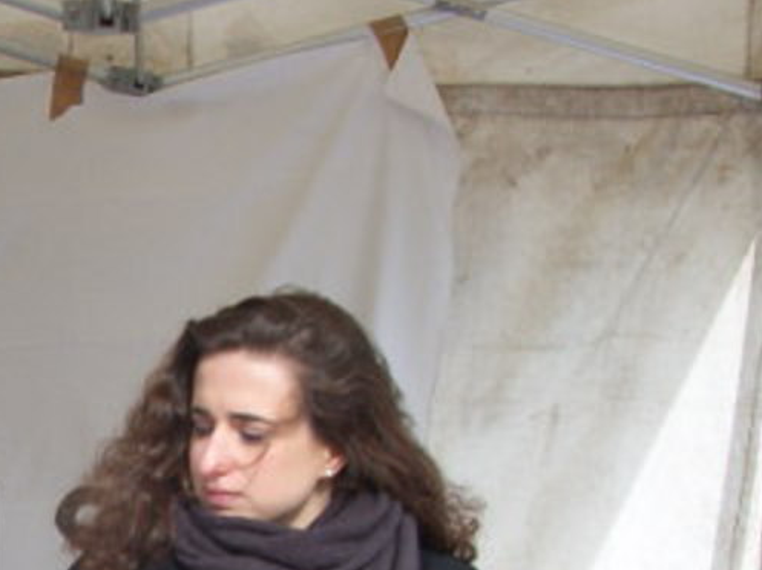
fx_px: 2552
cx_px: -67
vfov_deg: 12.5
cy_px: 673
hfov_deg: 16.5
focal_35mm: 116
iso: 50
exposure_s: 1/200
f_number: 4.6
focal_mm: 11.5
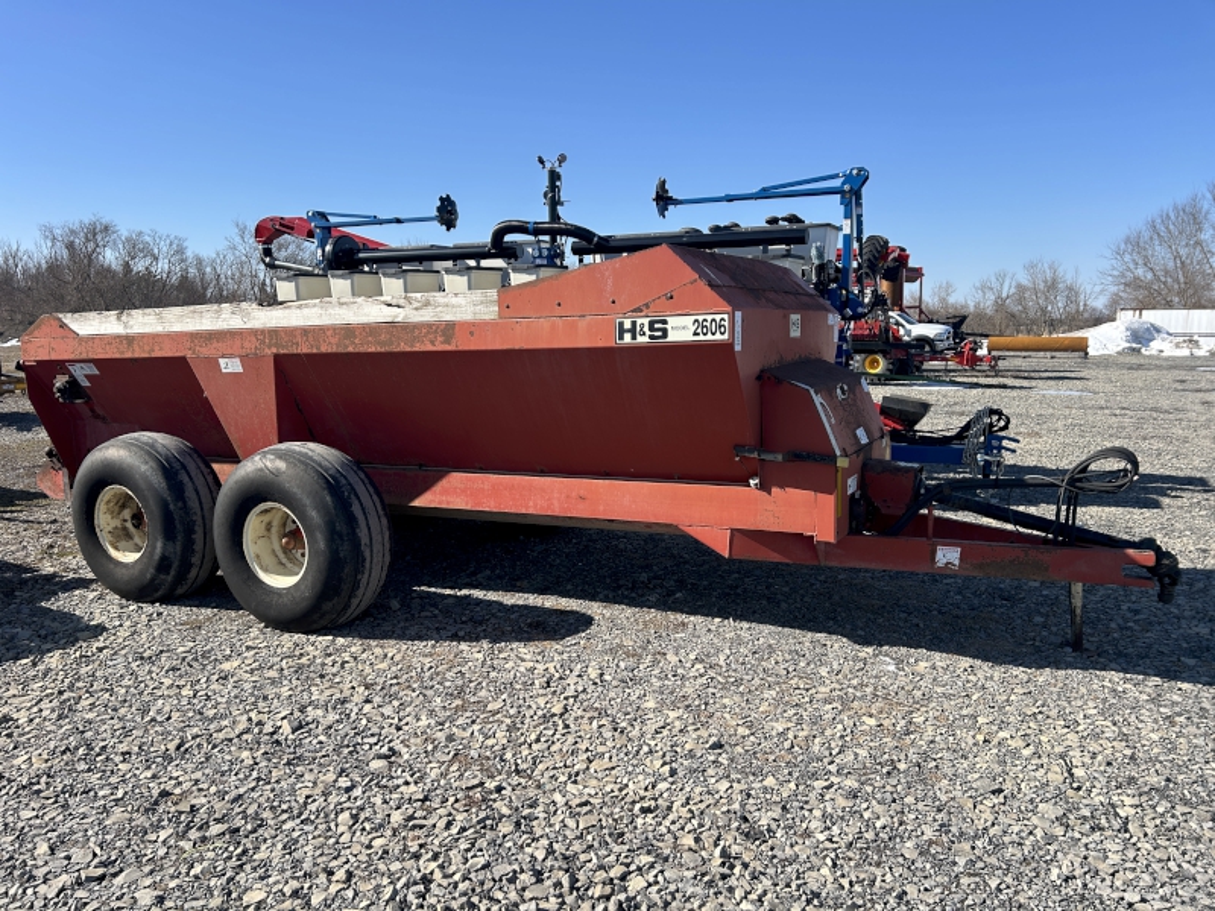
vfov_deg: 53.1
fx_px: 913
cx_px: 608
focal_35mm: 26
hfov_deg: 67.3
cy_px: 456
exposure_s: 1/2994
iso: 50
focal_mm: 5.7
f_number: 1.5
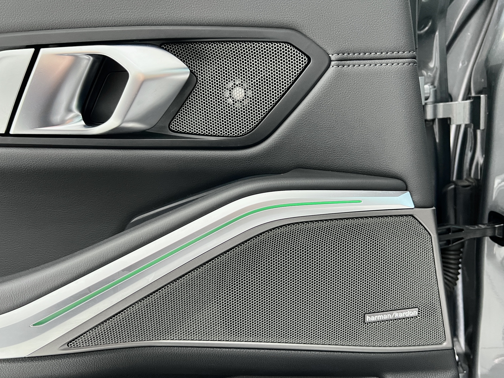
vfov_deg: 53.1
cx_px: 252
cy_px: 189
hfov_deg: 67.3
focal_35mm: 26
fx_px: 379
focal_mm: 5.7
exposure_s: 1/60
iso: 500
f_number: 1.5
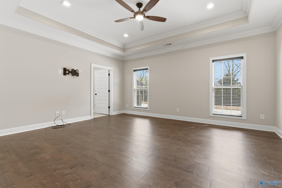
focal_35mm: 16
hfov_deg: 96.7
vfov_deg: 73.8
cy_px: 94
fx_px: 125
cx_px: 141
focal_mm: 16
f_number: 9
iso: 250
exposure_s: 1/160
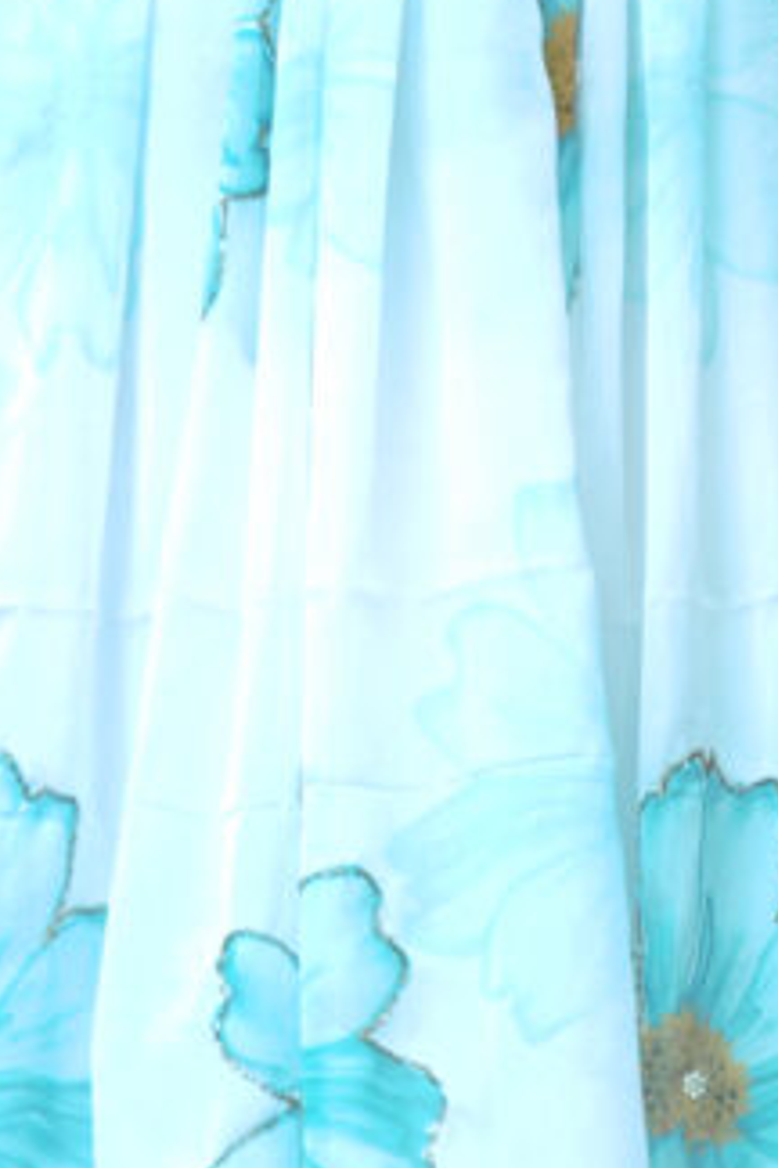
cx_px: 182
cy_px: -631
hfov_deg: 2.0
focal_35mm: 672
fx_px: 21782
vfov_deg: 3.1
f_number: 1.6
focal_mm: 85
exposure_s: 1/800
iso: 64
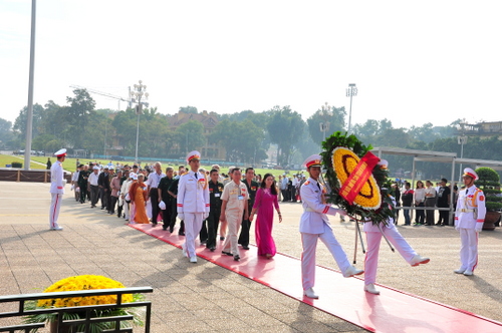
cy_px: 166
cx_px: 251
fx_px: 543
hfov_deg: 49.6
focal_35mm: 39
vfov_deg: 34.1
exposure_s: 1/400
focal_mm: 26
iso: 200
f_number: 10
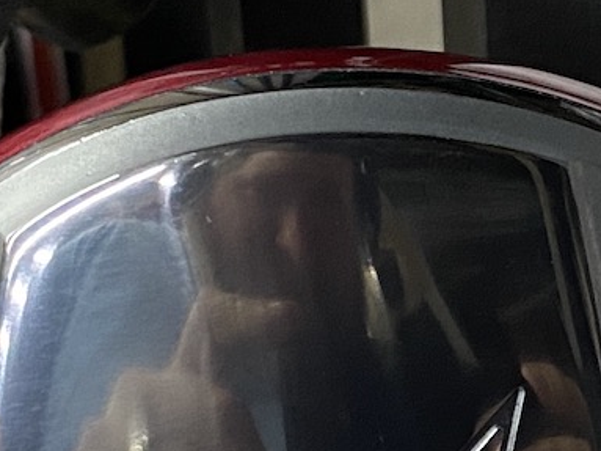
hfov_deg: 13.9
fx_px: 2413
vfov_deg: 10.6
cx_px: 689
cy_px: 382
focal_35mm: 139
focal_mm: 4.25
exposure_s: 1/40
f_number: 1.8
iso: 400
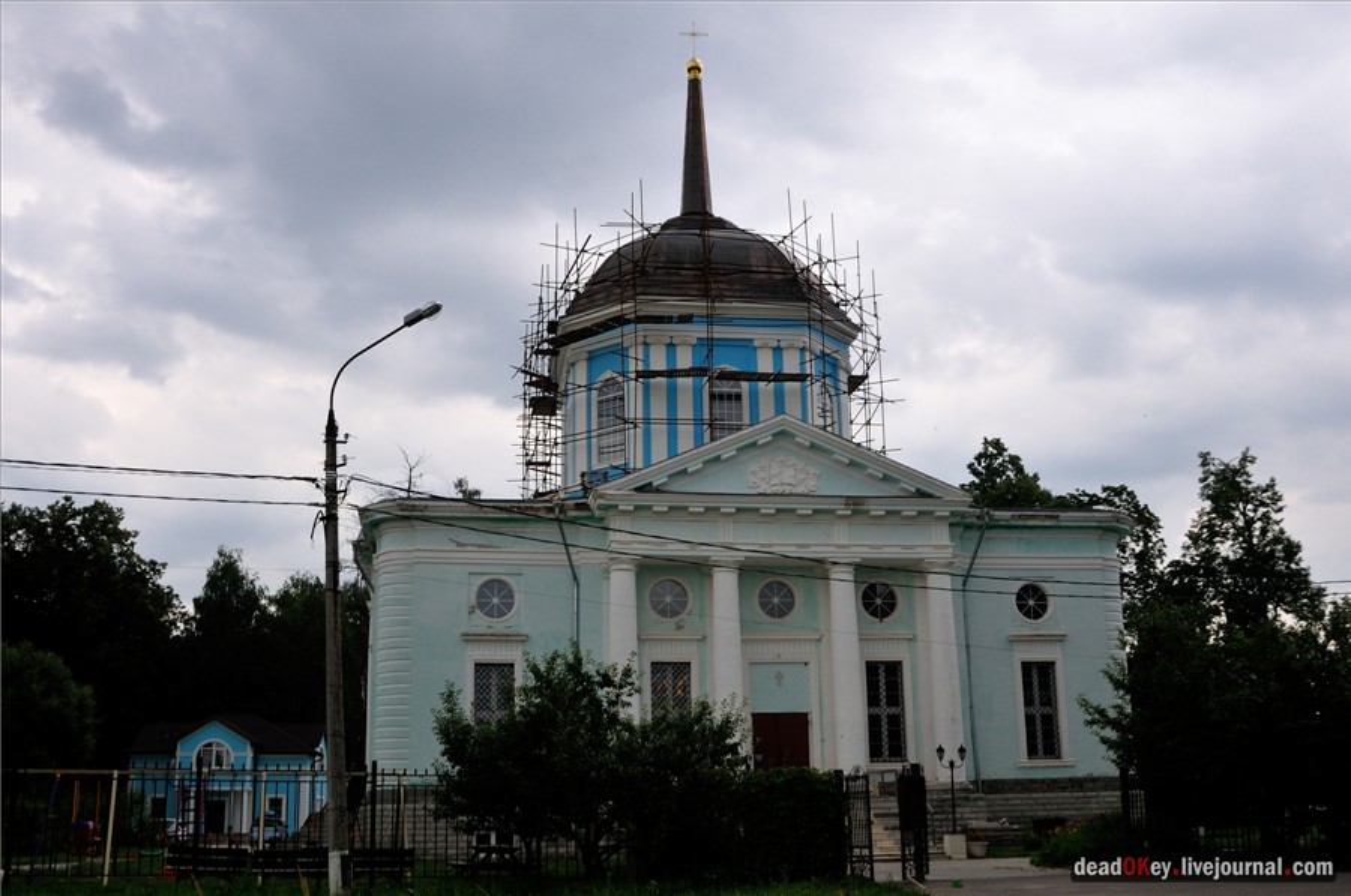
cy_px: 448
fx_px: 1349
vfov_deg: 36.8
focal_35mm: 36
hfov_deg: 53.2
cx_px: 676
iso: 320
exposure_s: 1/320
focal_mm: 24
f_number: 5.6
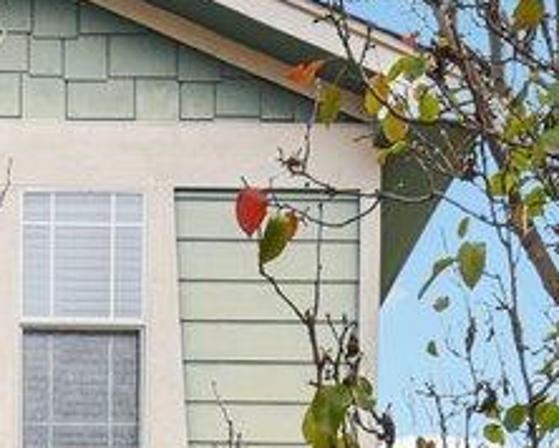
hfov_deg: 15.3
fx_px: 2004
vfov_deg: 10.2
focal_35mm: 121
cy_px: 1228
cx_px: -106
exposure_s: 1/320
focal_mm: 14
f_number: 8
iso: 400
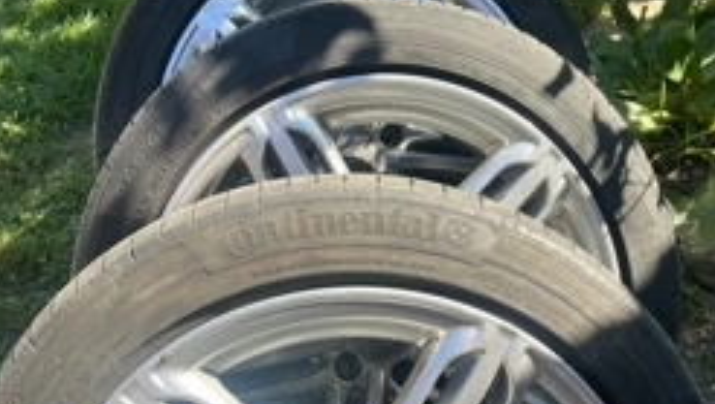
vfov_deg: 24.6
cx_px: 363
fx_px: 873
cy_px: 424
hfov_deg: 44.5
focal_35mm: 46
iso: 50
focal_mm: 5.1
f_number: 1.6
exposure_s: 1/524
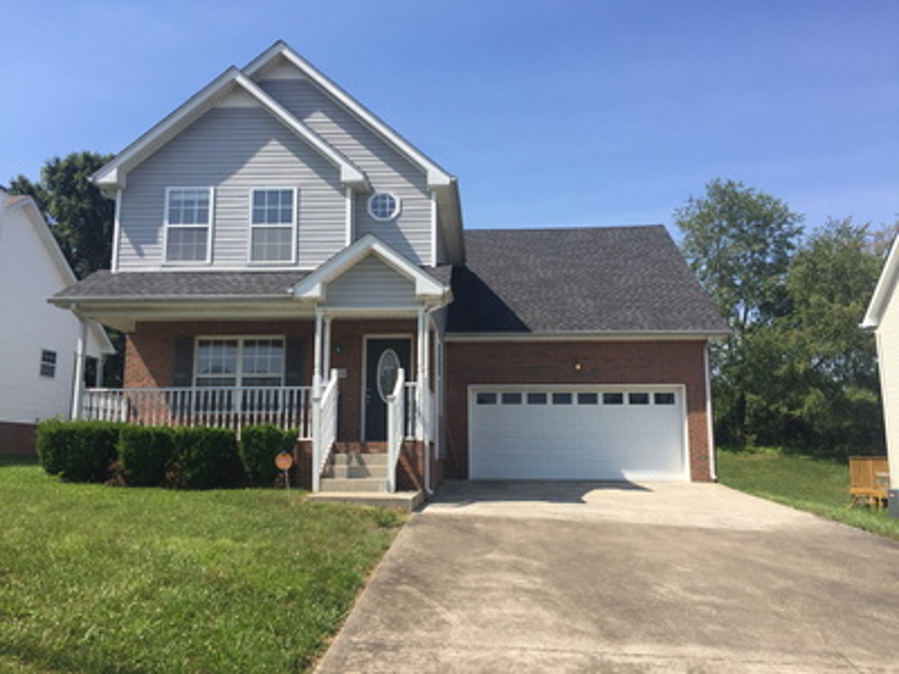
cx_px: 450
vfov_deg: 48.2
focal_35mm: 29
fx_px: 753
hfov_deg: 61.7
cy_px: 337
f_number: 2.2
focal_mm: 4.15
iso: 32
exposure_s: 1/1582
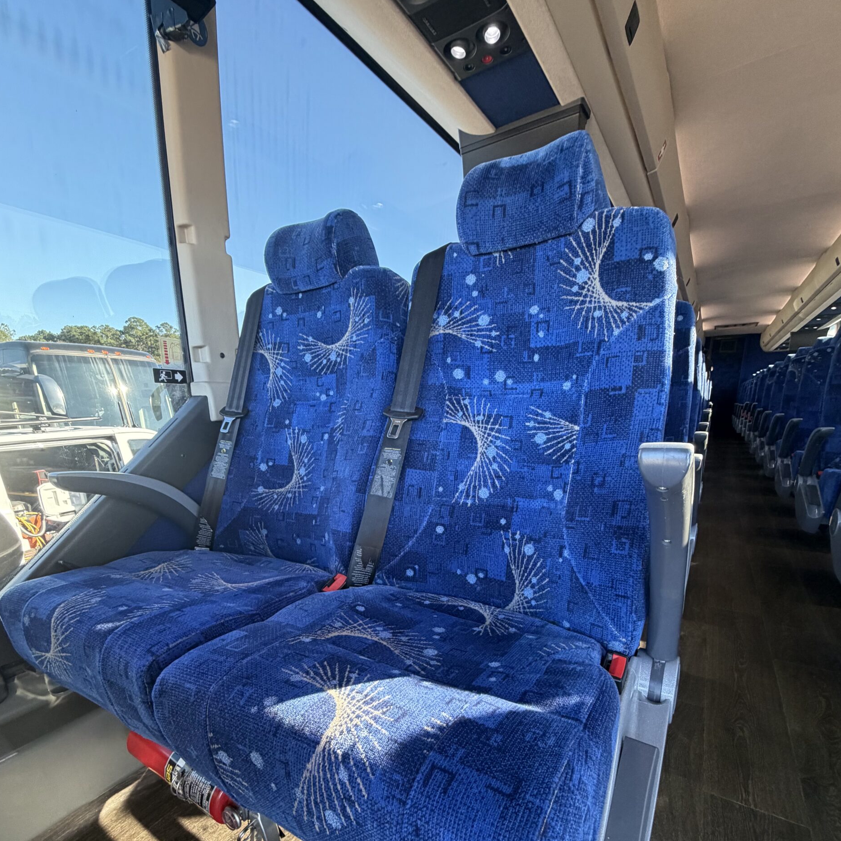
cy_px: 531
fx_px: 467
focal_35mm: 17
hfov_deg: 84.0
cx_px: 414
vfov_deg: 82.2
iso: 250
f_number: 2.2
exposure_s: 1/81
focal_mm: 2.22
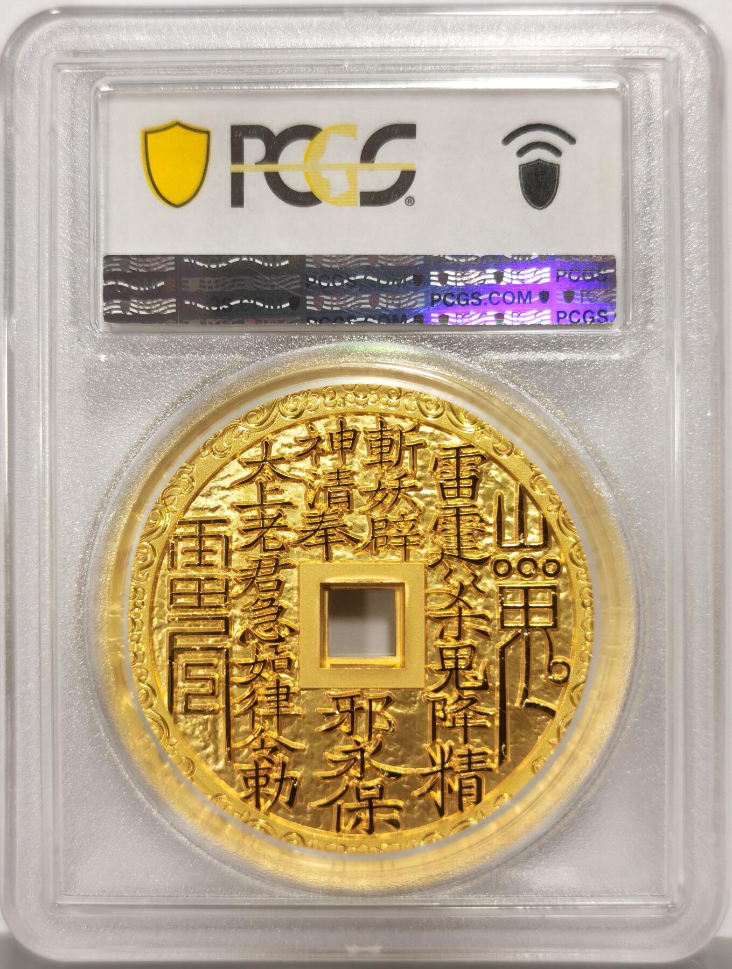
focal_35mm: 54
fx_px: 1516
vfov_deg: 35.5
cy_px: 484
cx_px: 366
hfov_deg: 27.1
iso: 100
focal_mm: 5.56
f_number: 16
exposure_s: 1/100
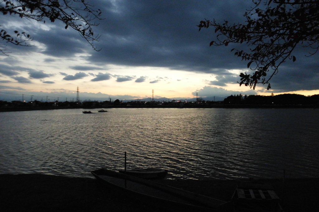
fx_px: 248
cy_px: 106
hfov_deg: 65.5
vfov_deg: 46.4
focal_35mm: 28
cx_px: 160
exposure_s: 1/60
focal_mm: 5
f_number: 3.3
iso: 400
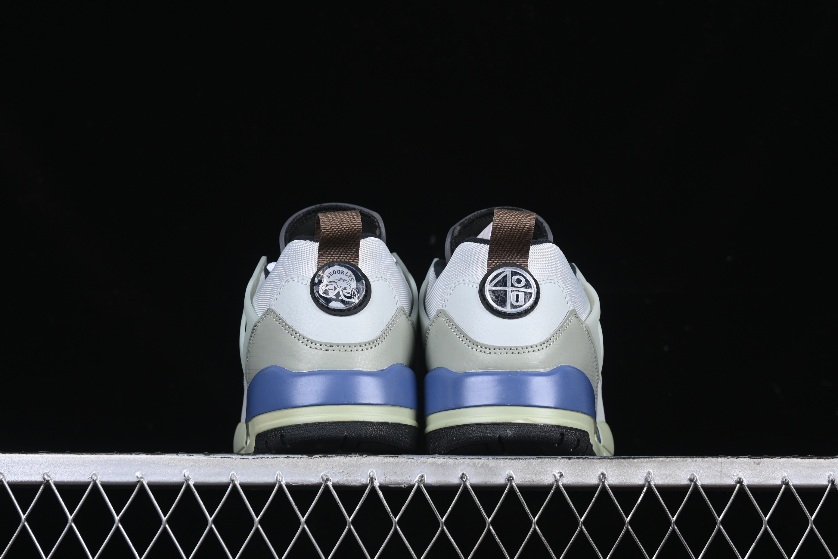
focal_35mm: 75
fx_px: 1746
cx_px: 419
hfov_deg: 27.0
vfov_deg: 18.2
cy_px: 280
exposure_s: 1/80
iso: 160
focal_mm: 50
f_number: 8
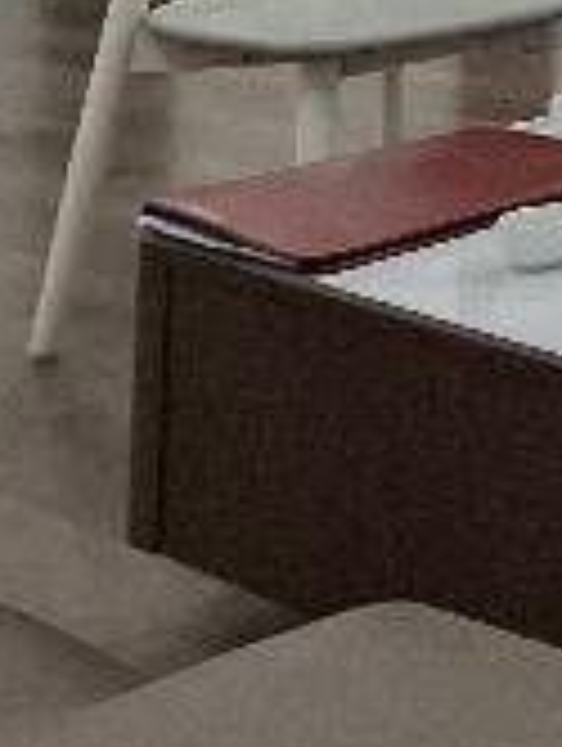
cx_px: 1677
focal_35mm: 80
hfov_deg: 11.3
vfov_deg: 21.0
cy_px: -342
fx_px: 1727
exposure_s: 1/50
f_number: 2.2
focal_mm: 1.74
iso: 125
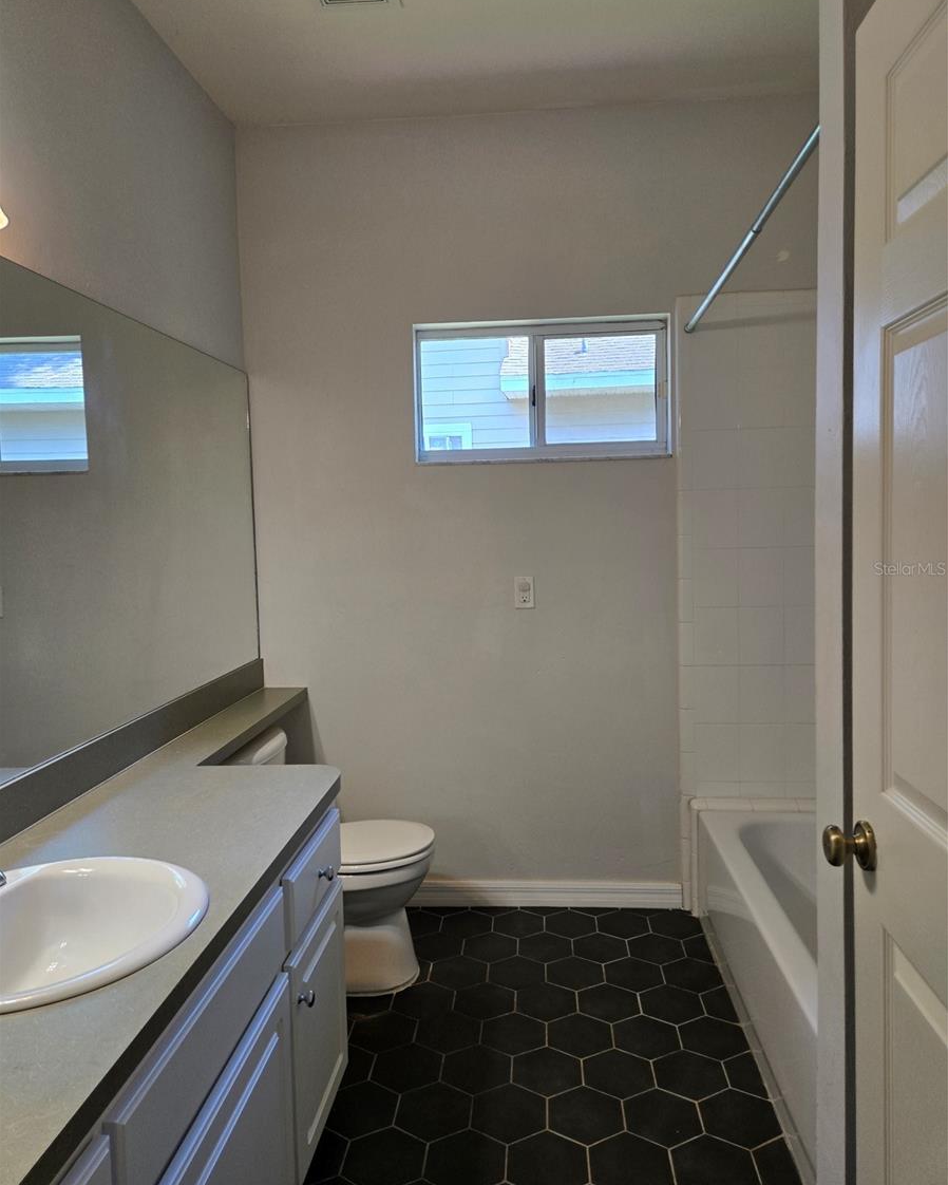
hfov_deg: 58.8
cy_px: 568
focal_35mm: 24
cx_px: 474
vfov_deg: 70.2
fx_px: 841
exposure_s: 1/120
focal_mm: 5.4
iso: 100
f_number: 1.8
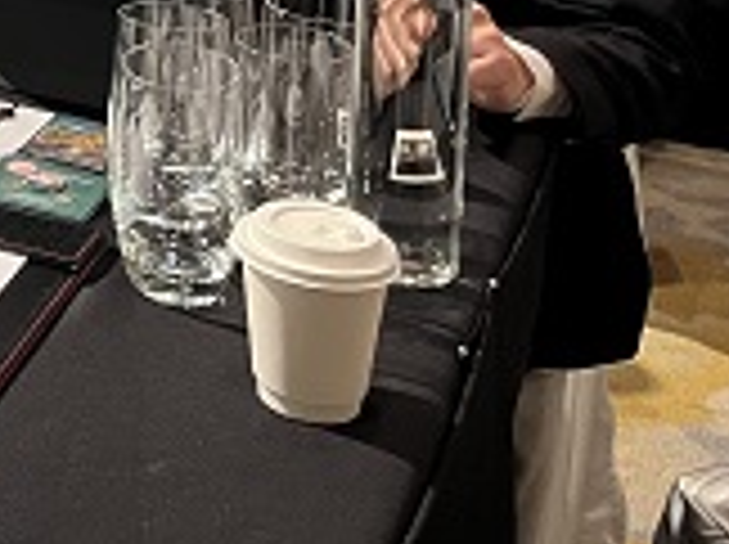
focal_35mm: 103
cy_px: -450
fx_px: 2166
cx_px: -688
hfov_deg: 15.6
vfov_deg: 12.9
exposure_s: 1/50
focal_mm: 5.1
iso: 250
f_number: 1.6
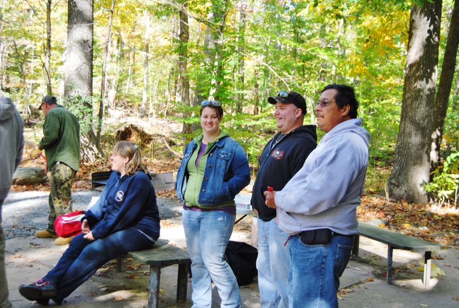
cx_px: 230
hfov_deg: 43.5
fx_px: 575
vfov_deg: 30.0
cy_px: 154
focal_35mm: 45
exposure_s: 1/100
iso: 200
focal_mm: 30
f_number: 5
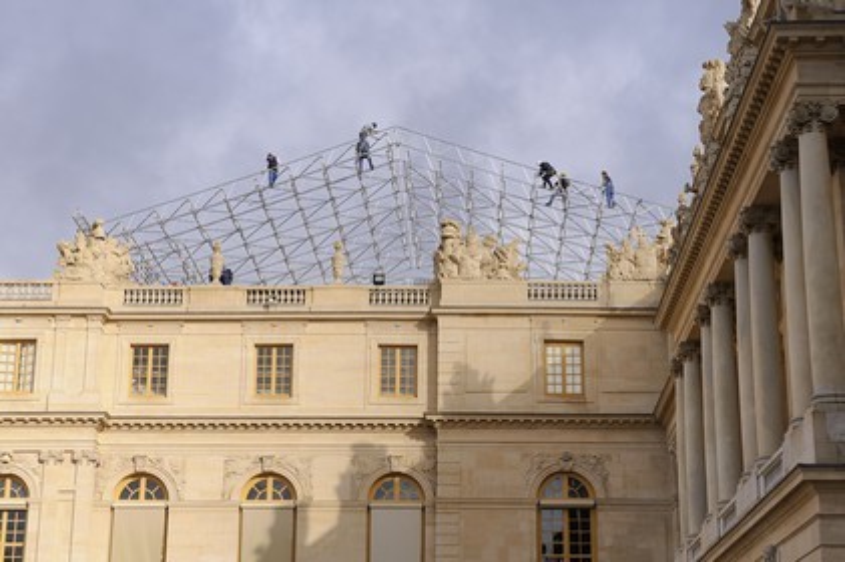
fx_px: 1642
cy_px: 281
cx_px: 422
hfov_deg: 28.9
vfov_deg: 19.4
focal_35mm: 70
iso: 200
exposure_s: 1/160
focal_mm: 70
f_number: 14
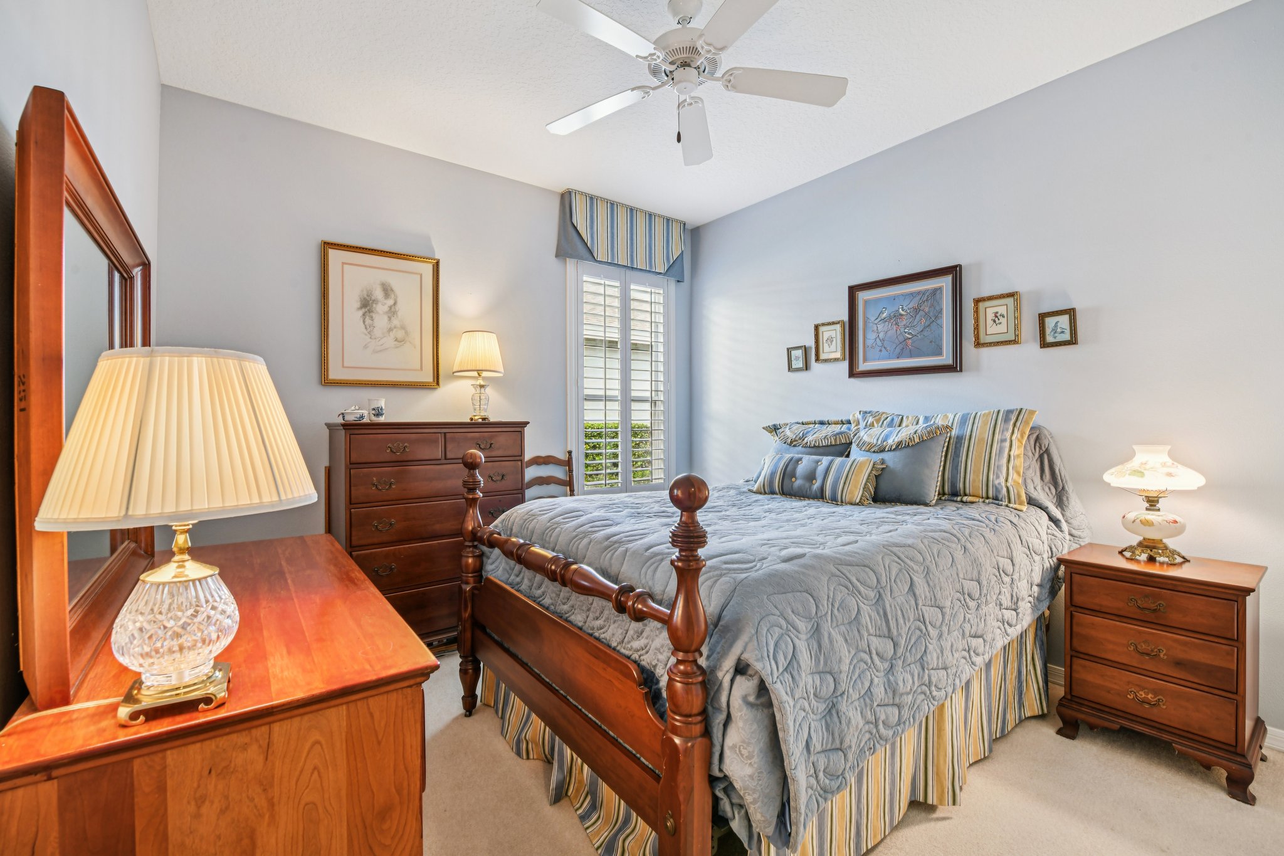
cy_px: 428
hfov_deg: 100.4
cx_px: 642
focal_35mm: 15
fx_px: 535
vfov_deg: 77.3
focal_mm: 15
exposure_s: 1/6
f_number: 8
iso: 400
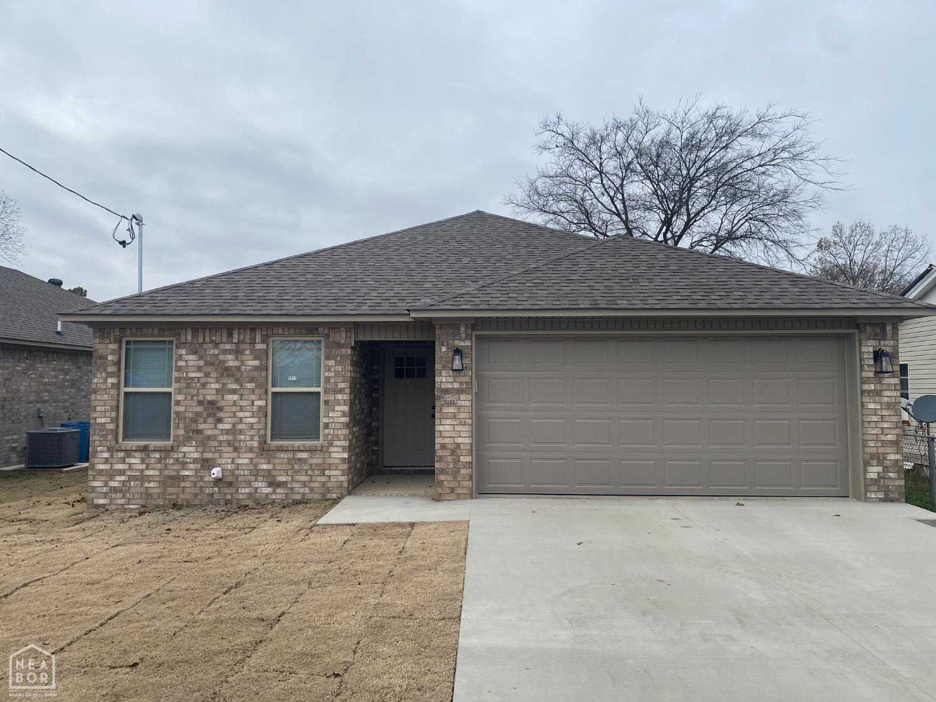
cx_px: 468
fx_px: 703
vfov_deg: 53.1
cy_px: 351
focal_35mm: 26
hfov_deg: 67.3
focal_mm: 4.25
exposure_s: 1/2688
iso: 32
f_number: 1.8
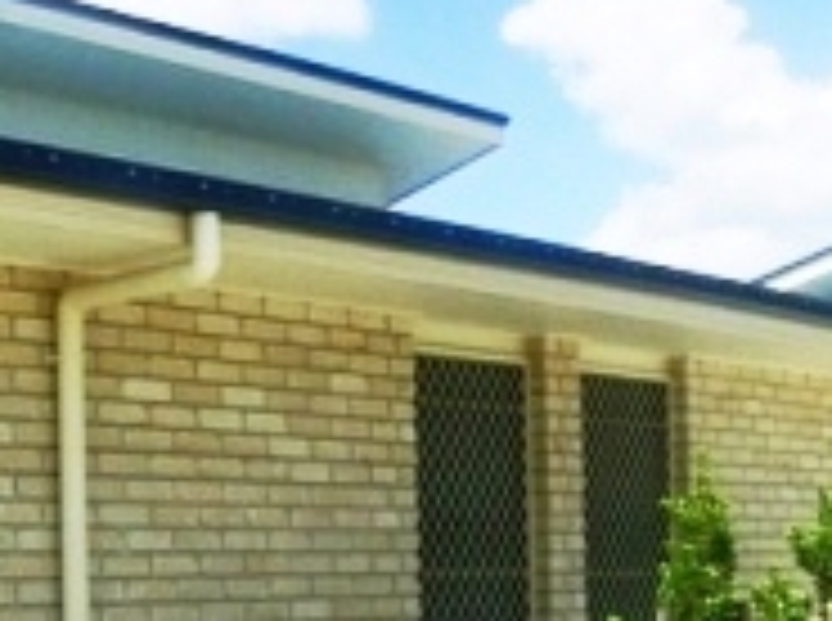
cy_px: 590
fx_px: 1871
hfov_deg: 24.6
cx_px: 135
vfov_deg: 18.4
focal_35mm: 78
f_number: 8
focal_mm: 6
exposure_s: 1/500
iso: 80
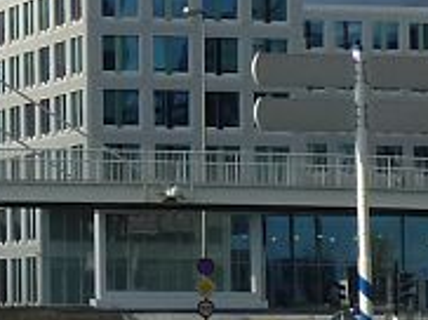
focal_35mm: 208
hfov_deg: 9.1
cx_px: -334
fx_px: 2568
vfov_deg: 7.1
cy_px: -53
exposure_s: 1/500
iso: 80
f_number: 4.5
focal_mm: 6.1
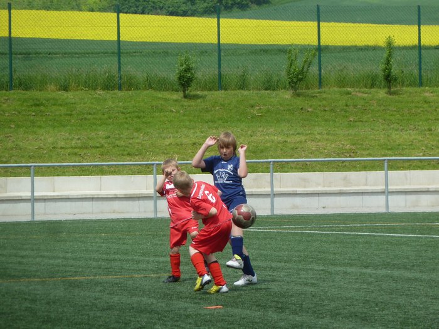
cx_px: 220
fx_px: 3805
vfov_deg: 5.0
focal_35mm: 300
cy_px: 164
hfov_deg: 6.6
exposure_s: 1/400
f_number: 4.9
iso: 80
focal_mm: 49.2
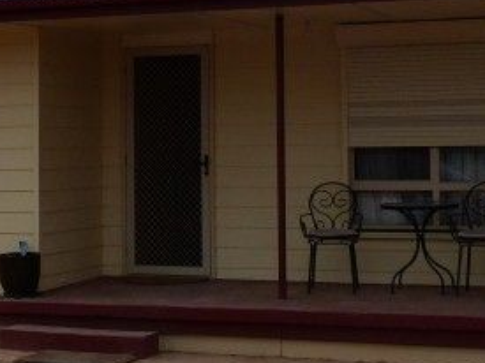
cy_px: 90
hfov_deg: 21.1
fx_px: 1302
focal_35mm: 93
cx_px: 198
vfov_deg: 15.8
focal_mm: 4.5
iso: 100
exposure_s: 1/500
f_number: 4
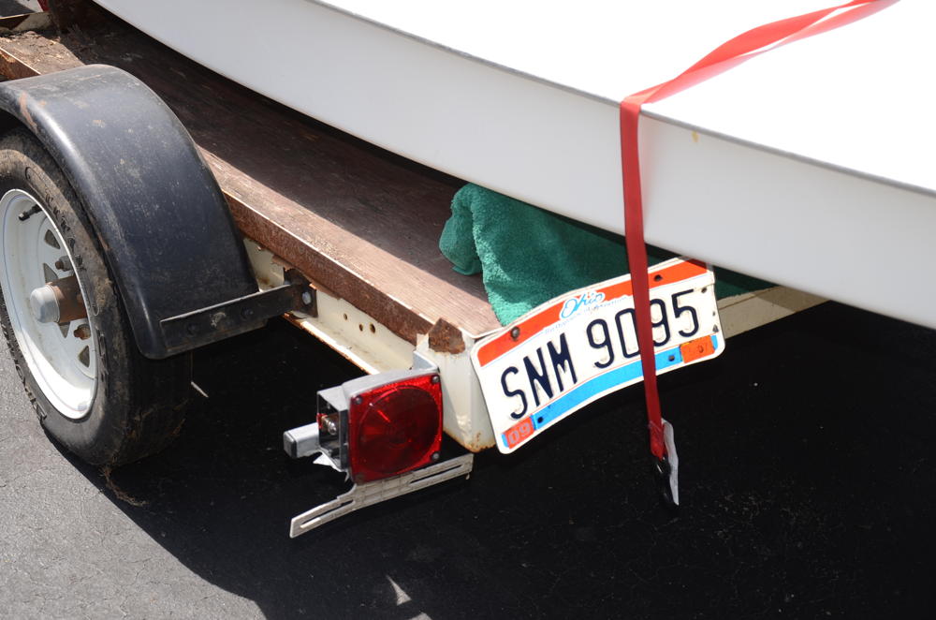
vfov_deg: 21.5
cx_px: 468
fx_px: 1634
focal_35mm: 63
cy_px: 310
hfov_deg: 32.0
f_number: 4.8
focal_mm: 42
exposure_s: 1/250
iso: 100
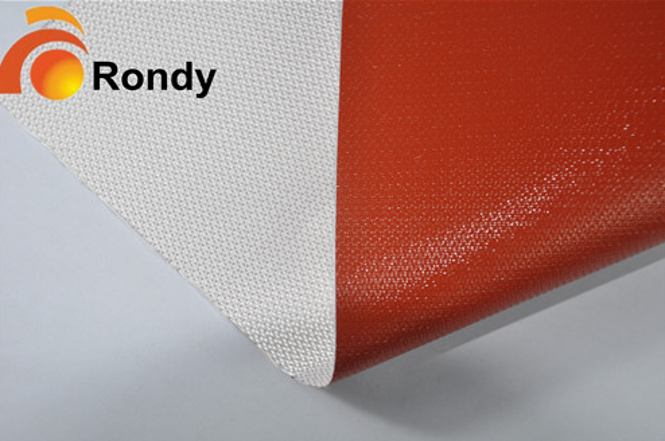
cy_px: 222
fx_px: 1457
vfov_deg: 17.2
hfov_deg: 25.7
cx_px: 330
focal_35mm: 79
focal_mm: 52
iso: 250
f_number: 5
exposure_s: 1/125
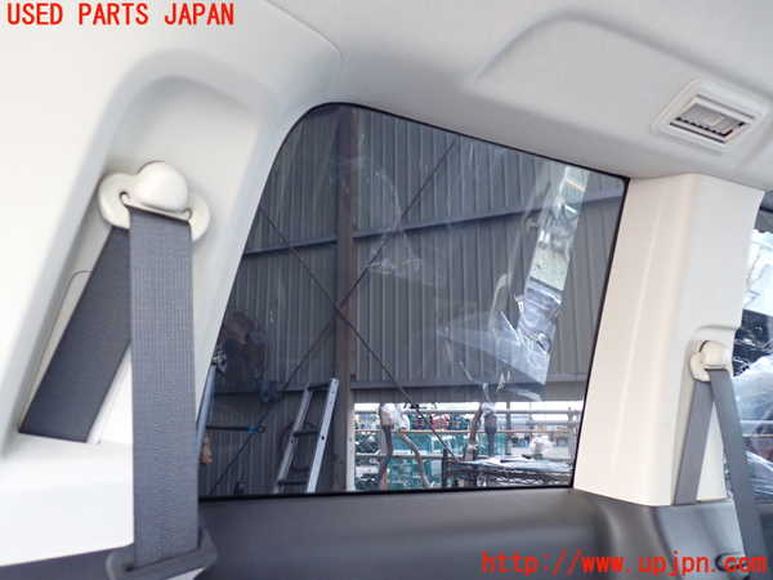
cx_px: 386
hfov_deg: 60.0
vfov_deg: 46.8
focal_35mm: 30
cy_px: 290
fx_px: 670
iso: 250
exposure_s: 1/30
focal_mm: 5.4
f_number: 2.3
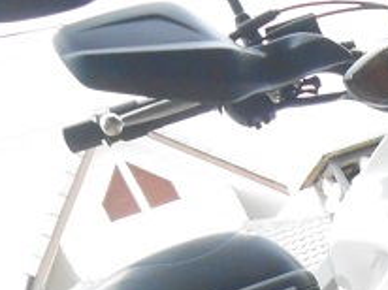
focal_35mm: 115
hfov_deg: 15.2
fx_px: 1287
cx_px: 666
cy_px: 552
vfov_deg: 11.7
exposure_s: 1/250
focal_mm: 4.6
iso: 320
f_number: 3.5
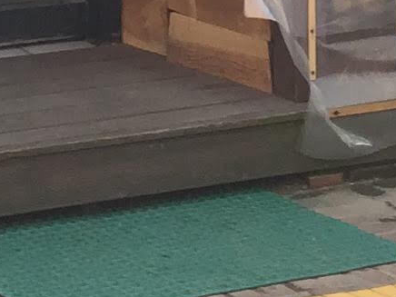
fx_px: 2482
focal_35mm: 217
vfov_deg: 6.2
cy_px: -621
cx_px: -93
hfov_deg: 9.0
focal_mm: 4.15
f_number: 2.2
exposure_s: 1/223
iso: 32
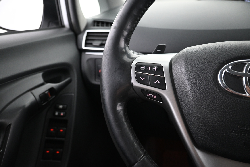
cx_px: 125
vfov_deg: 53.1
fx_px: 167
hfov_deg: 73.7
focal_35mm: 24
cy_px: 84
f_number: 3.5
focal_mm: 16
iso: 1600
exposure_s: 1/20
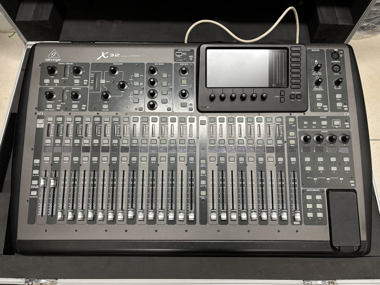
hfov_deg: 67.3
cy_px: 142
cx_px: 190
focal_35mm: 26
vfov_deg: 53.1
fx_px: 285
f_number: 1.6
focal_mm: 5.96
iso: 160
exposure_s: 1/50
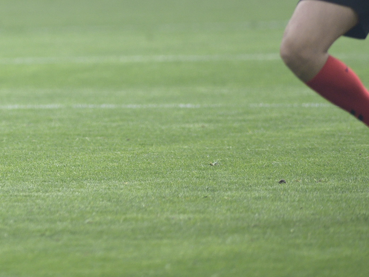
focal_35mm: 1138
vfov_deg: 1.3
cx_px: -327
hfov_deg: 1.7
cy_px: -182
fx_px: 12134
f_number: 2.8
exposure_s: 1/2000
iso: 640
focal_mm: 300
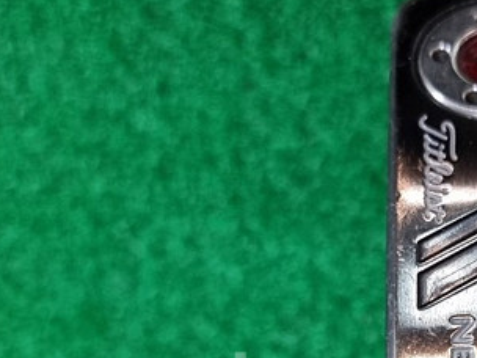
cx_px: 486
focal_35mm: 79
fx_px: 1089
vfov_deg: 18.0
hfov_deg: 23.6
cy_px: 397
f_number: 1.8
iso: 500
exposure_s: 1/40
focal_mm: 6.7
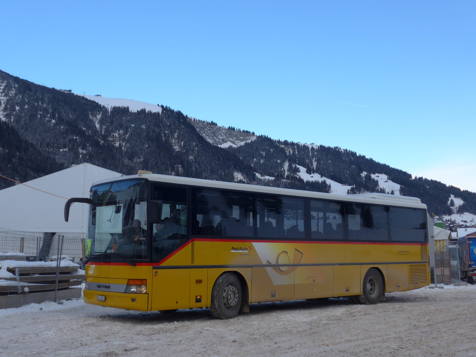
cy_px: 178
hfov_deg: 42.9
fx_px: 605
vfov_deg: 32.9
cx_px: 238
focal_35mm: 44
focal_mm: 9
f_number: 2.8
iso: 80
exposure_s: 1/800
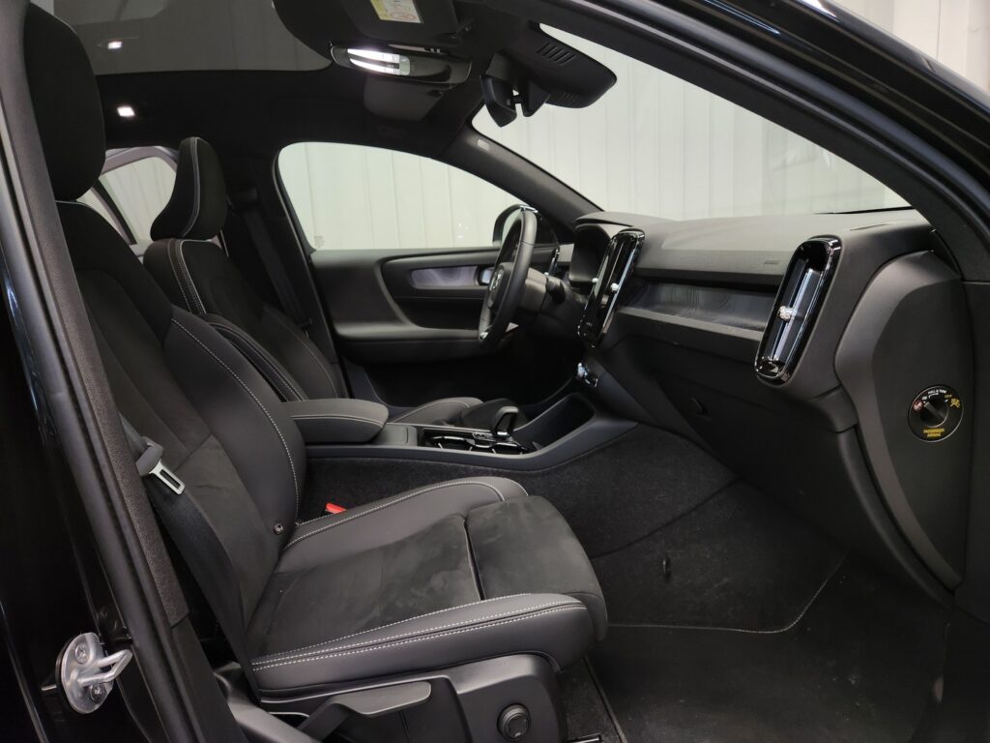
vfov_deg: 58.9
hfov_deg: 73.9
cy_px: 372
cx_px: 495
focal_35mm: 23
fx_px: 658
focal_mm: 5.4
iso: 200
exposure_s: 1/100
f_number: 1.8
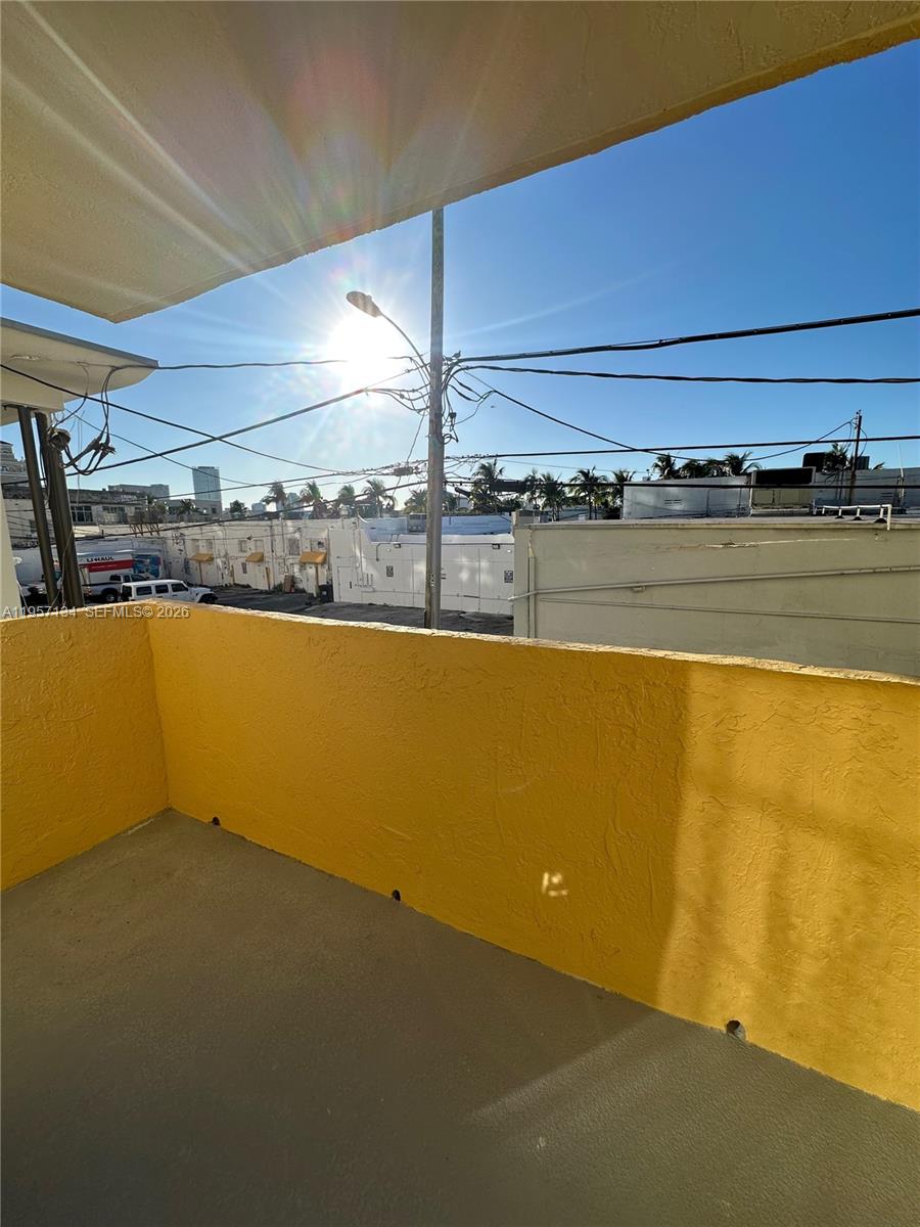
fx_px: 496
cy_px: 614
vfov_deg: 102.1
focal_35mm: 14
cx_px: 460
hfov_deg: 85.7
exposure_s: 1/1335
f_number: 2.2
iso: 50
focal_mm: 2.22
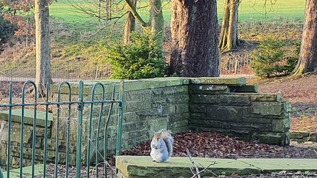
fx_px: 706
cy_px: 152
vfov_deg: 14.3
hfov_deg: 25.2
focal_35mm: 84
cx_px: 112
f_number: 2.4
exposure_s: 1/101
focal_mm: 4.32
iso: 50
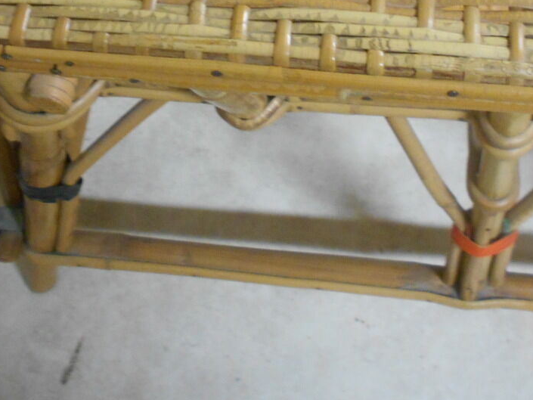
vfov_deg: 24.2
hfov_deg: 32.7
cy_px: 45
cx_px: 270
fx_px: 909
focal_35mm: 59
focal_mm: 4.6
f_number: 3.2
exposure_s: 1/10
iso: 400
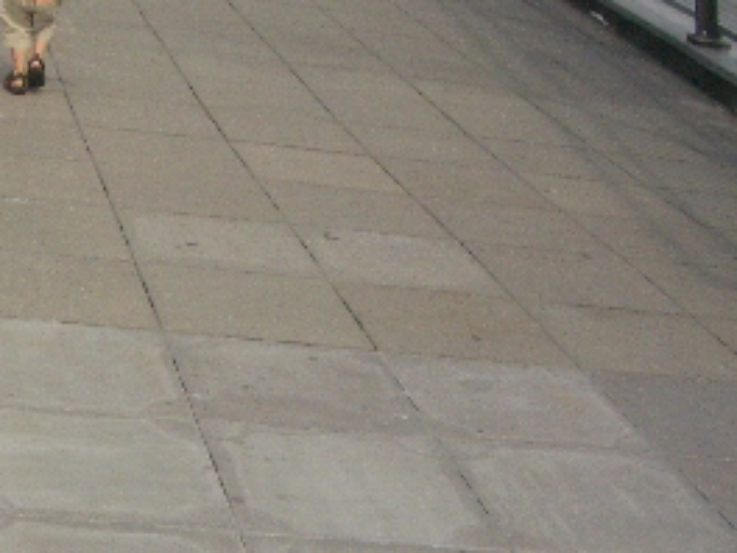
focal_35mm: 85
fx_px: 1810
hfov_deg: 21.8
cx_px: -70
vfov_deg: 17.3
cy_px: 338
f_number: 4.3
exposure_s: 1/1250
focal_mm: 5.8
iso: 100
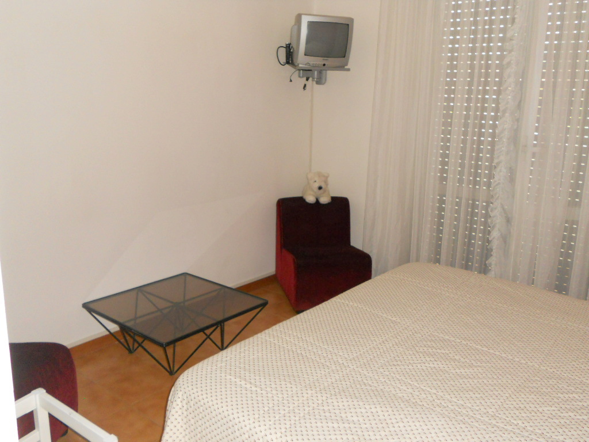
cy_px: 221
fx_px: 544
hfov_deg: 56.8
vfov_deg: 44.2
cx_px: 294
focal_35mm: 32
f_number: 3.5
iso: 250
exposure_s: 1/25
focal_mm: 5.8
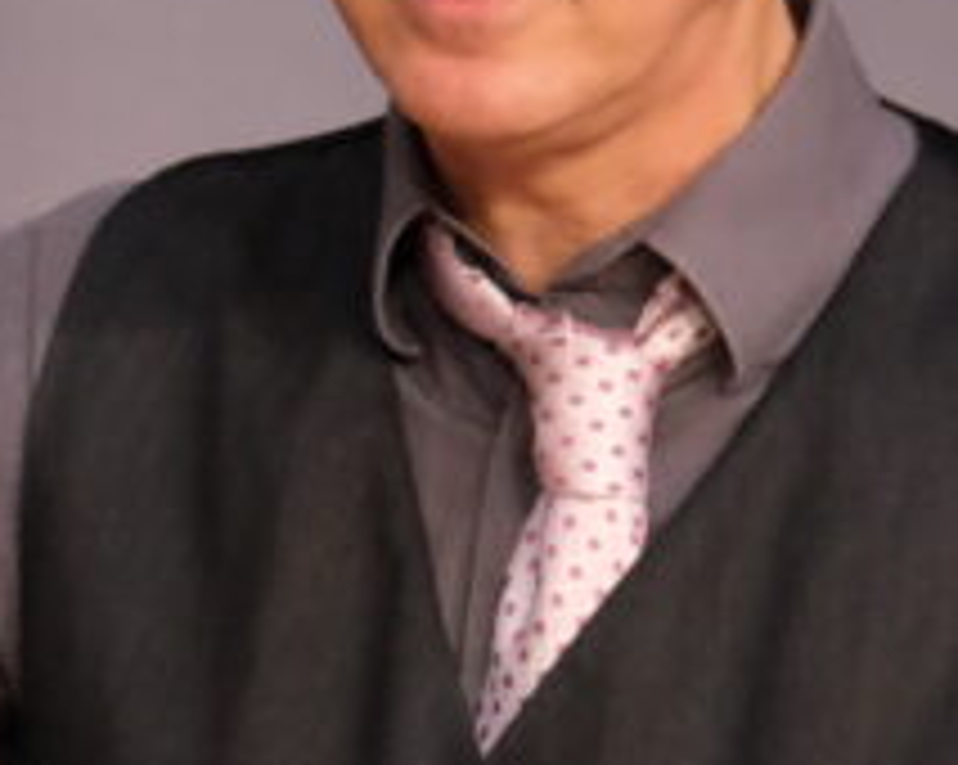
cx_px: 364
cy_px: 256
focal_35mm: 1655
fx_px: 46881
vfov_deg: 0.9
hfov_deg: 1.2
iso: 5000
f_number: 5.6
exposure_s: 1/140
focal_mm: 359.6
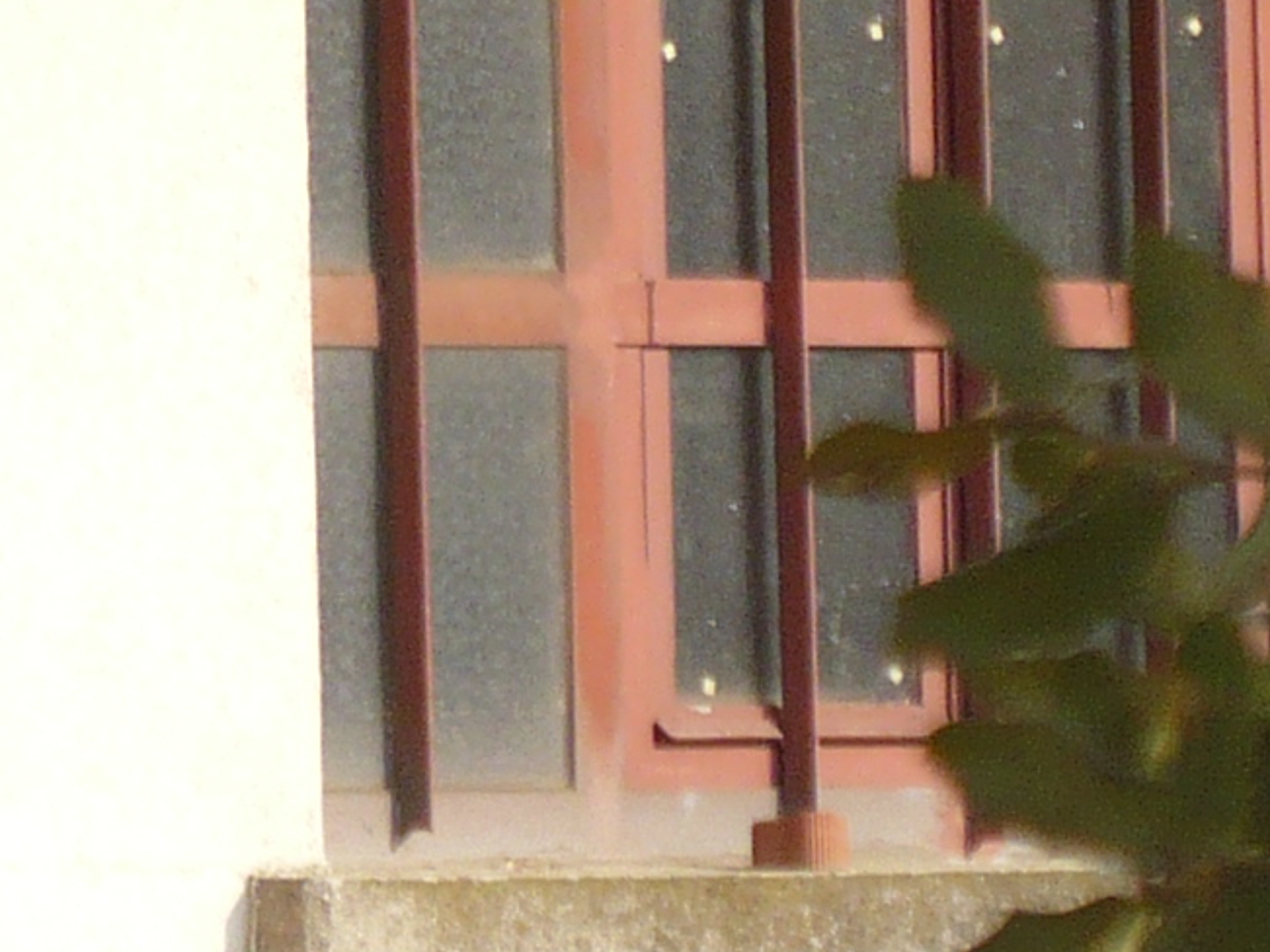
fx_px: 21972
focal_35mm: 599
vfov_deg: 2.5
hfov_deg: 3.3
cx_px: -359
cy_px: -694
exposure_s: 1/400
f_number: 3.7
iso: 100
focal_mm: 21
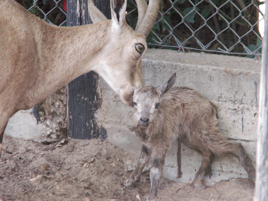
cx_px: 134
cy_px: 100
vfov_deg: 5.9
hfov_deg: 7.8
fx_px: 1966
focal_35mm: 254
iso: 160
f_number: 4
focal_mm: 41.68
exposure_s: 1/60
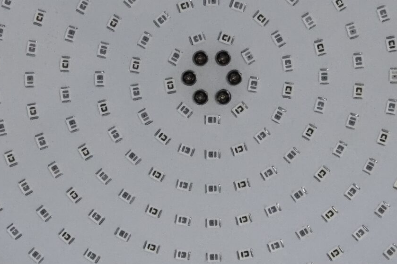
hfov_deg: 8.7
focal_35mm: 238
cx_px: 162
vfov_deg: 5.8
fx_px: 2624
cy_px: 80
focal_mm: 9
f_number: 2
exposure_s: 1/100
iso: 640
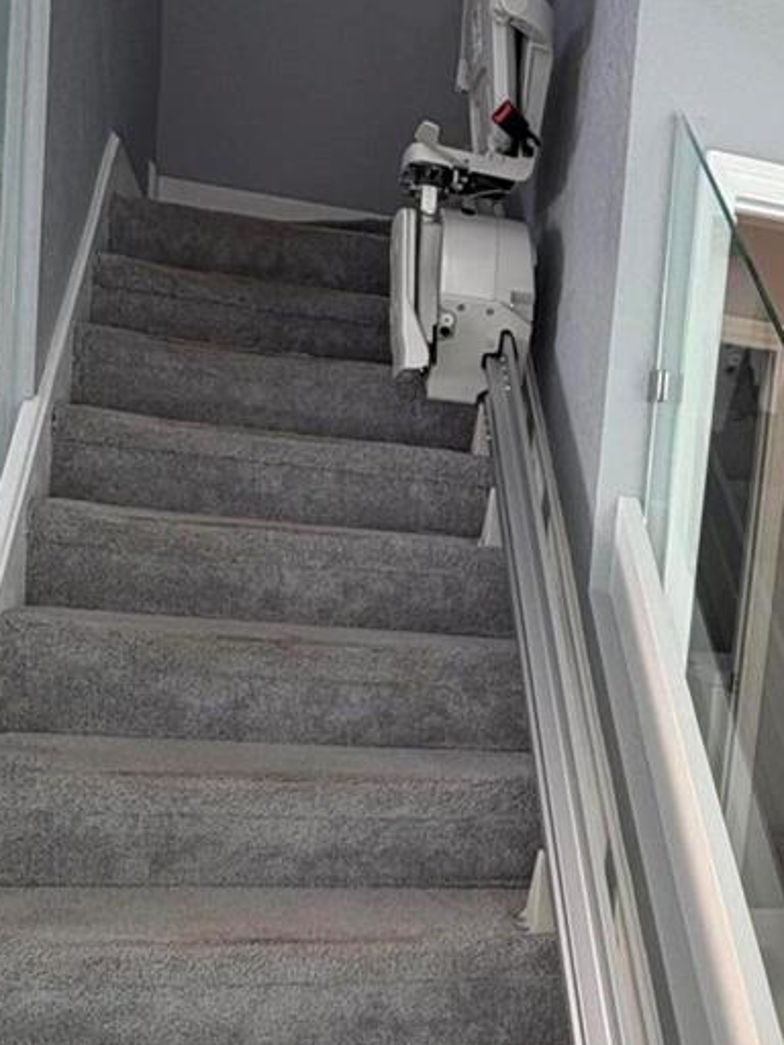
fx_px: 1268
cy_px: 680
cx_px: 690
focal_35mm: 42
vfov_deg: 44.3
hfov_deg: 32.8
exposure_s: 1/120
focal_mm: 2.22
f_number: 2.2
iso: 40
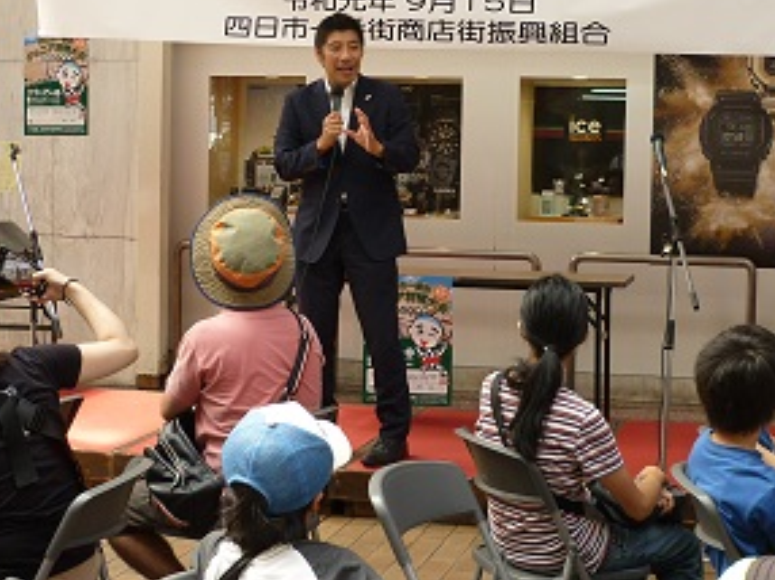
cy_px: 213
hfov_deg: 29.8
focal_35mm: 65
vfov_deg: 22.5
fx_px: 1454
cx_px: 408
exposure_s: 1/50
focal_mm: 5.5
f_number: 2.8
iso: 80
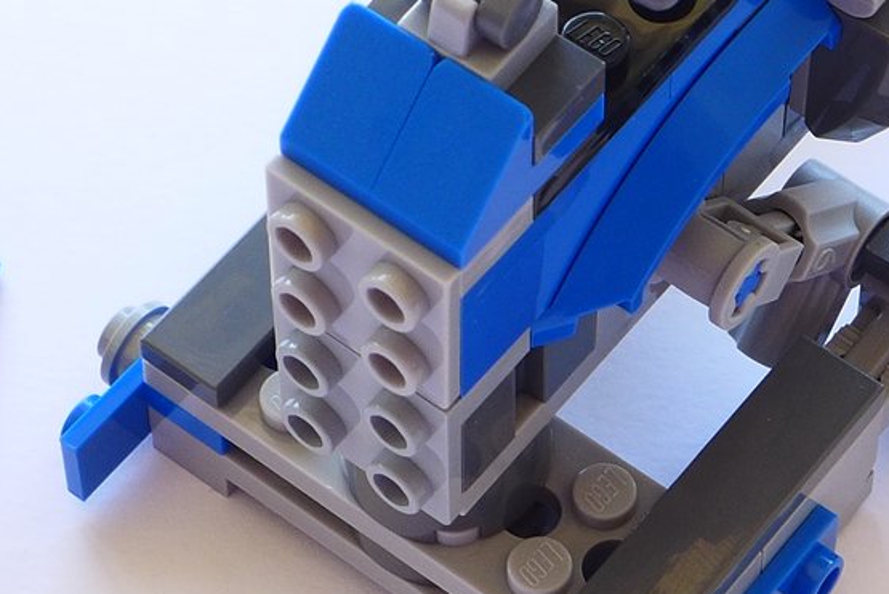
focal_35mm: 170
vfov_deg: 8.0
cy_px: -42
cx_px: 485
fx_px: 4201
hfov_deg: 12.1
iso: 80
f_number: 4
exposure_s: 1/25
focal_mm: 9.8
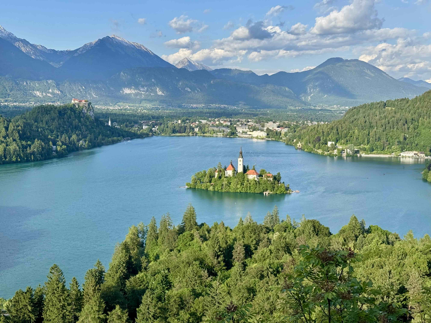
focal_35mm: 48
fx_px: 598
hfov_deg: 39.7
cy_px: 162
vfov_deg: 30.3
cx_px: 216
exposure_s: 1/2717
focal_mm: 6.76
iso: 64
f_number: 1.78
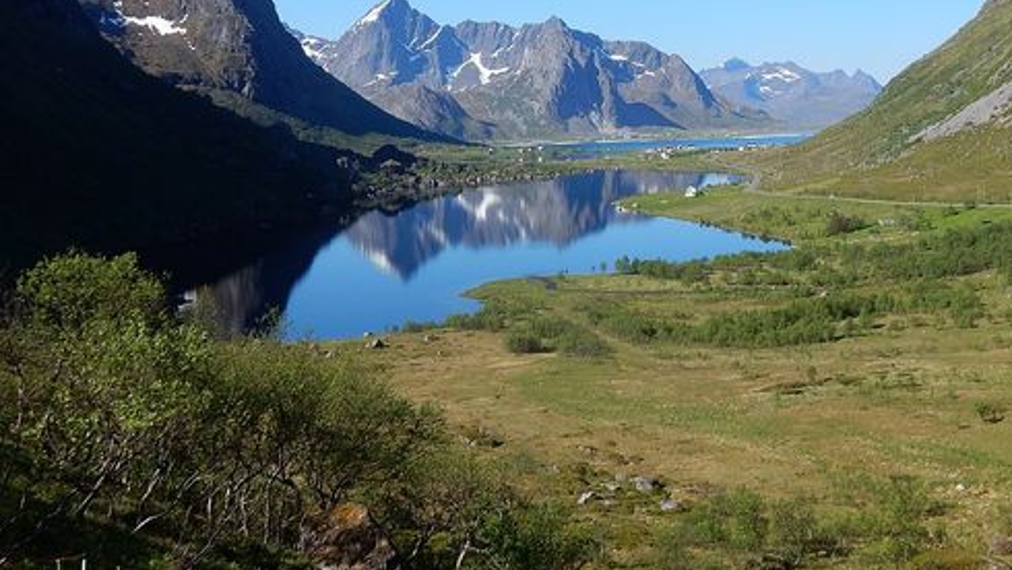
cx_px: 587
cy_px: 153
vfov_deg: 24.7
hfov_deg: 42.7
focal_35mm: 48
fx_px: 1288
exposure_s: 1/800
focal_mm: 6.4
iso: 125
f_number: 4
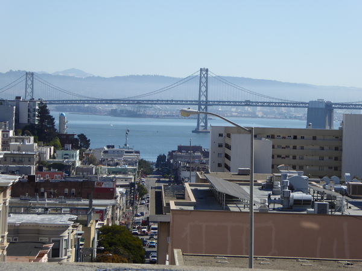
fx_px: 1569
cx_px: 181
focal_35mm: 150
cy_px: 136
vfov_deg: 9.9
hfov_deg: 13.2
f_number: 5.3
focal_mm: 24.2
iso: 100
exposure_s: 1/500
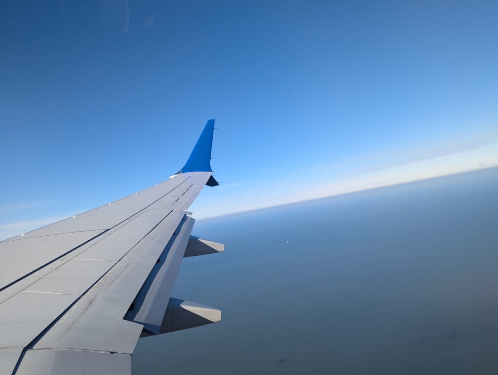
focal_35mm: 25
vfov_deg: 55.0
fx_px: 360
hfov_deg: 69.3
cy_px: 195
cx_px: 256
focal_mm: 6.81
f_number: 1.85
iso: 46
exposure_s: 1/1316
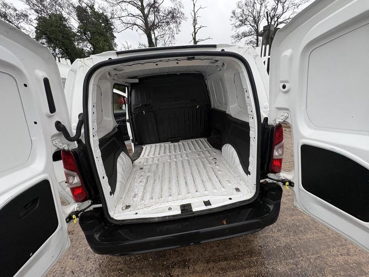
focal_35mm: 14
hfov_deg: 102.1
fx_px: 149
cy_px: 138
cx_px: 184
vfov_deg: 85.7
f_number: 2.2
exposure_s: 1/99
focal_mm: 2.22
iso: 200
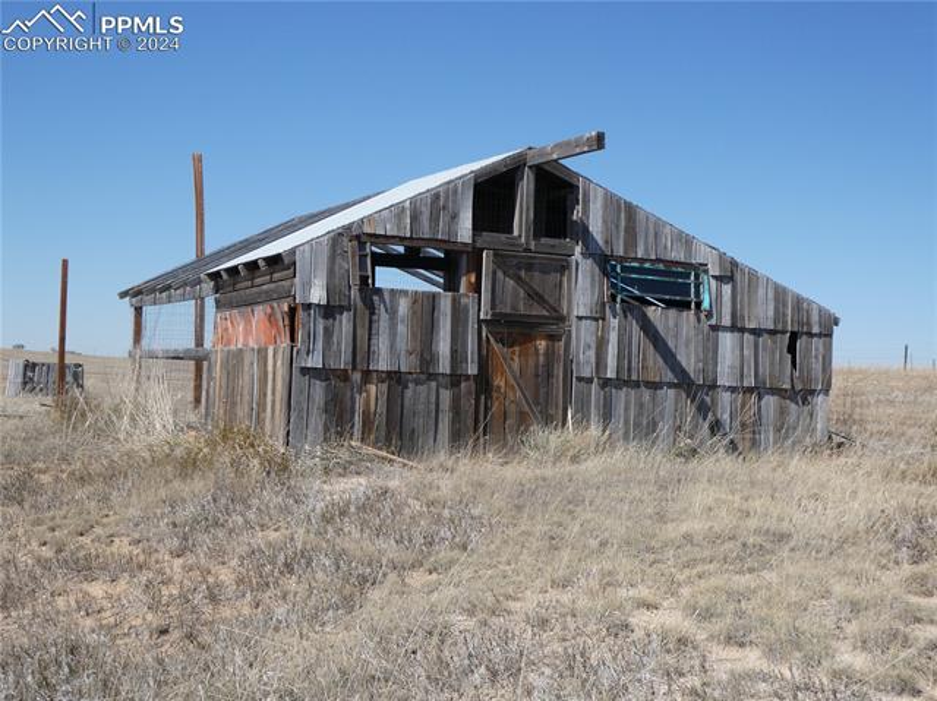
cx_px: 468
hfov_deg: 38.2
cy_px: 350
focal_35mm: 50
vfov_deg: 29.1
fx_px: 1352
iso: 80
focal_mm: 9
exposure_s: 1/800
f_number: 4.1
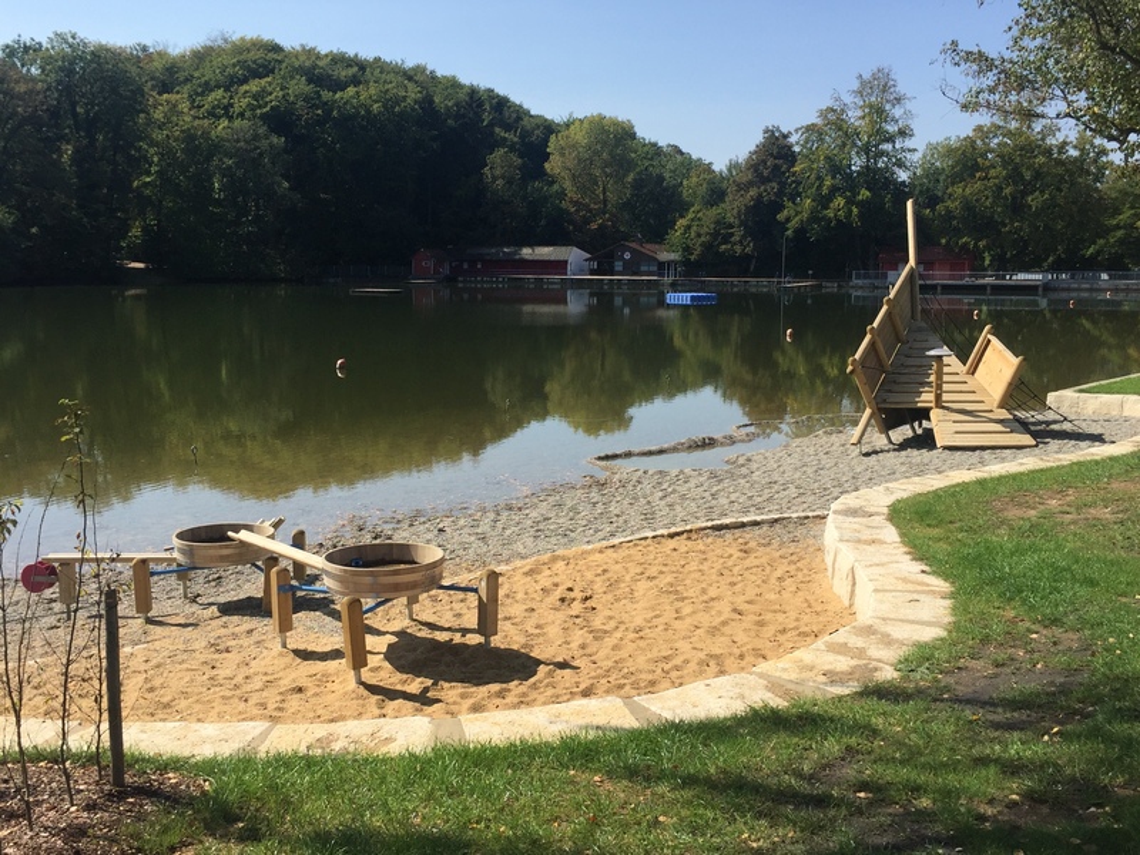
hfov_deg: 61.7
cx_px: 570
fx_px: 955
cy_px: 428
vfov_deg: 48.2
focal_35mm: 29
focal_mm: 4.15
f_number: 2.2
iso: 32
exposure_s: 1/2083
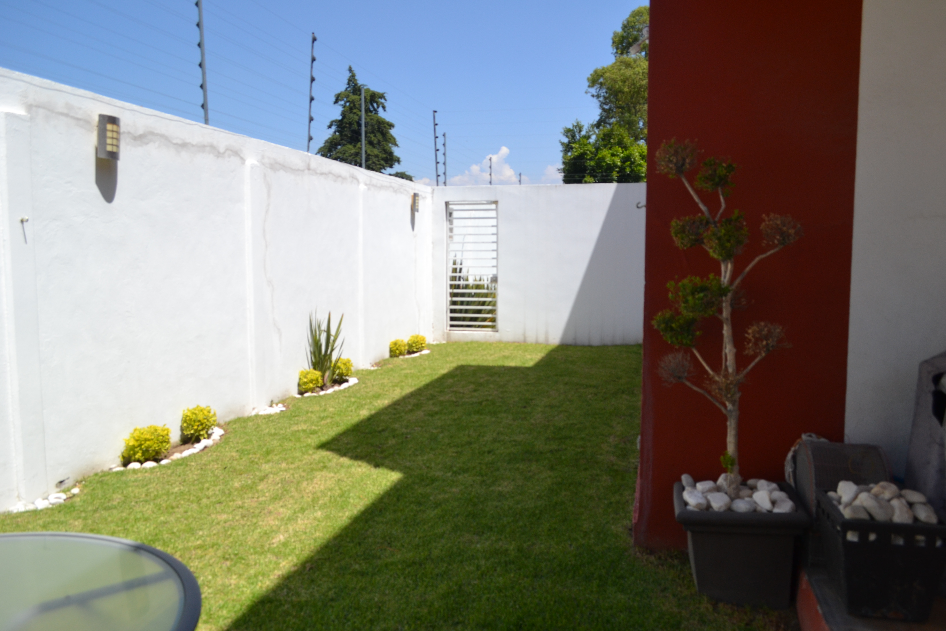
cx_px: 473
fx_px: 709
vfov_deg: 47.9
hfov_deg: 67.4
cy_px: 316
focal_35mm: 27
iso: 400
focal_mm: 18
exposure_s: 1/1600
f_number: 5.6
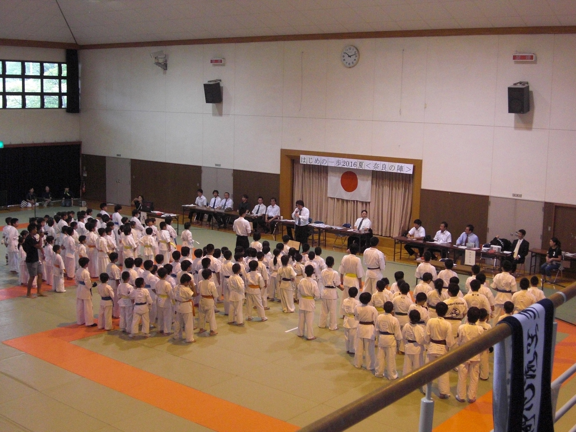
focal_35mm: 46
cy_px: 216
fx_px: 765
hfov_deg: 41.2
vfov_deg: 31.5
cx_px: 288
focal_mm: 8.2
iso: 400
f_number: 3.3
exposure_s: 1/100
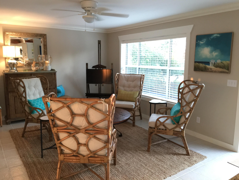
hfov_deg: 61.7
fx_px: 200
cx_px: 120
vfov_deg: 48.2
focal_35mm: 29
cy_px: 90
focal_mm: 4.15
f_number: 2.2
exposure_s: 1/30
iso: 200
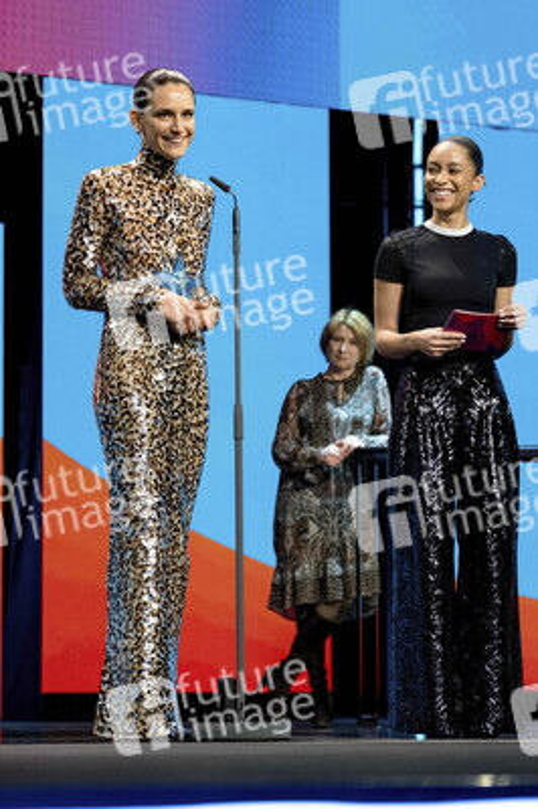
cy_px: 404
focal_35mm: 112
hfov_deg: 12.2
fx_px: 2515
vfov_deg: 18.3
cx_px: 269
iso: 2500
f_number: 2.8
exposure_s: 1/280
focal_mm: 74.4
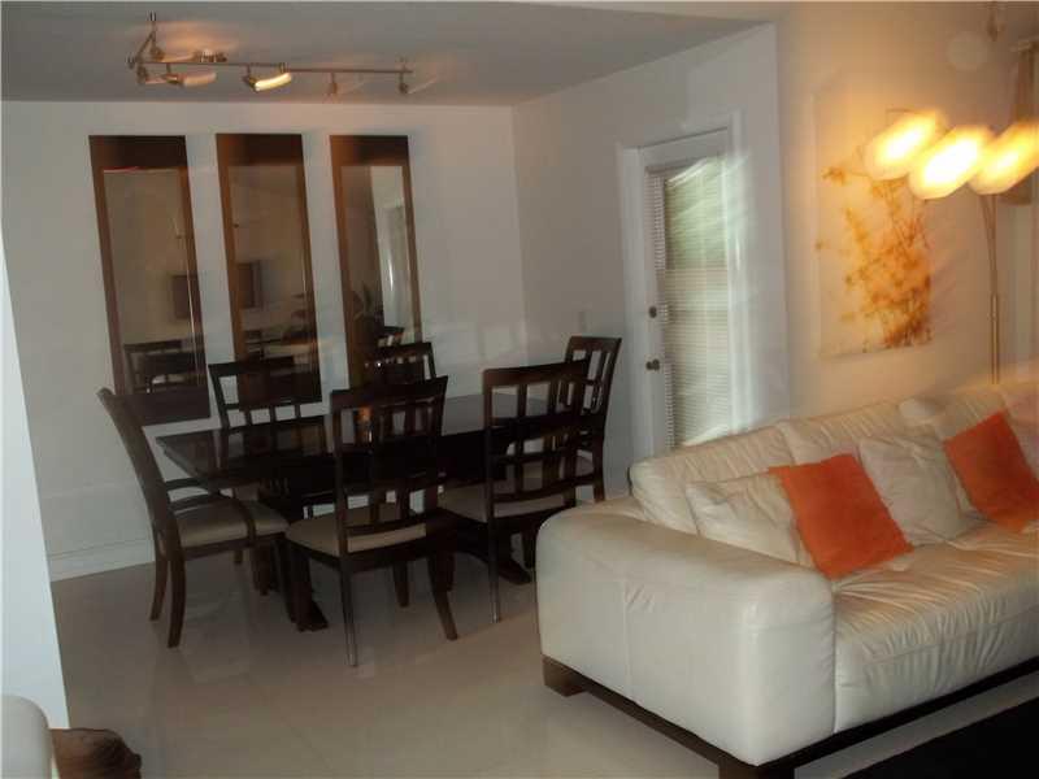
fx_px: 990
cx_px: 520
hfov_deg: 55.4
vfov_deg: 42.9
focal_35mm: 33
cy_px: 390
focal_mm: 5.9
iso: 160
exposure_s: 1/30
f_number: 3.3
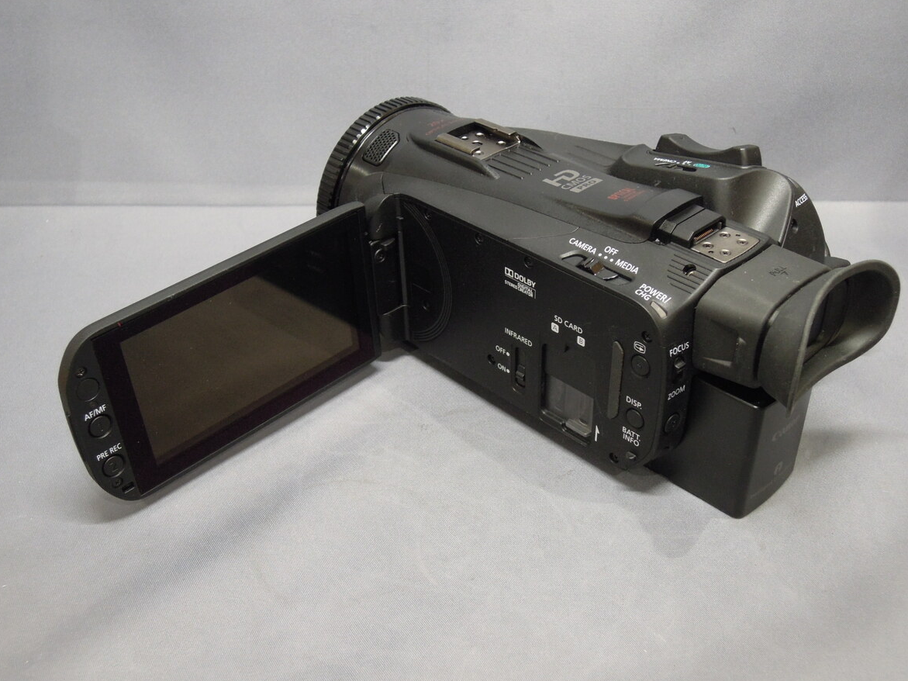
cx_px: 457
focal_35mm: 41
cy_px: 345
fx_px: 1075
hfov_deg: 45.8
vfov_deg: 35.1
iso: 400
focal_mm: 7.2
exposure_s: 1/30
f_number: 3.3
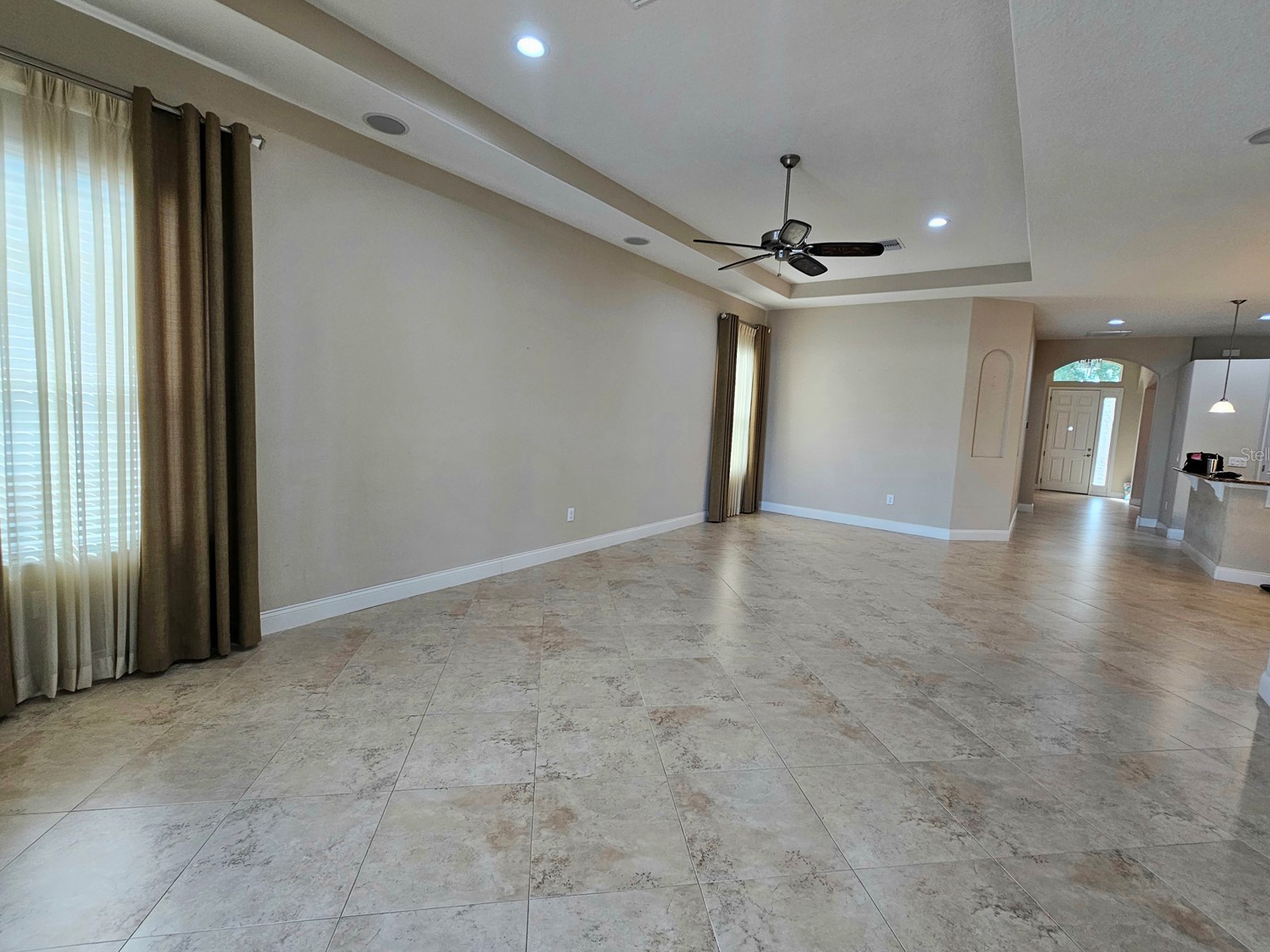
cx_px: 638
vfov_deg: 85.6
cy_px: 454
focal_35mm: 14
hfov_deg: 102.1
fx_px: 514
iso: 100
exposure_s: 1/60.2
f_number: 2.2
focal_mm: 2.2
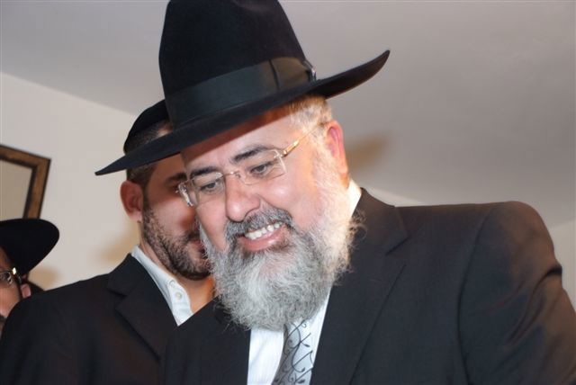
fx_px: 1153
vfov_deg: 19.0
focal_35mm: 72
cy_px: 192
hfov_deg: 28.0
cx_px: 288
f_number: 4.8
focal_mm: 48
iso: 800
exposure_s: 1/60
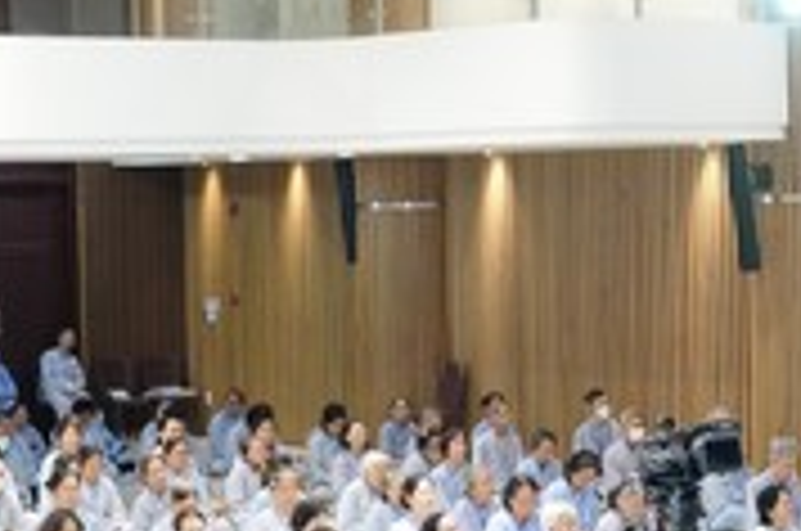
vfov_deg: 10.7
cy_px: 245
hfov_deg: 15.4
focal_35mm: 128
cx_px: 981
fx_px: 2843
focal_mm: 35
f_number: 2.8
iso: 3200
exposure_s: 1/160
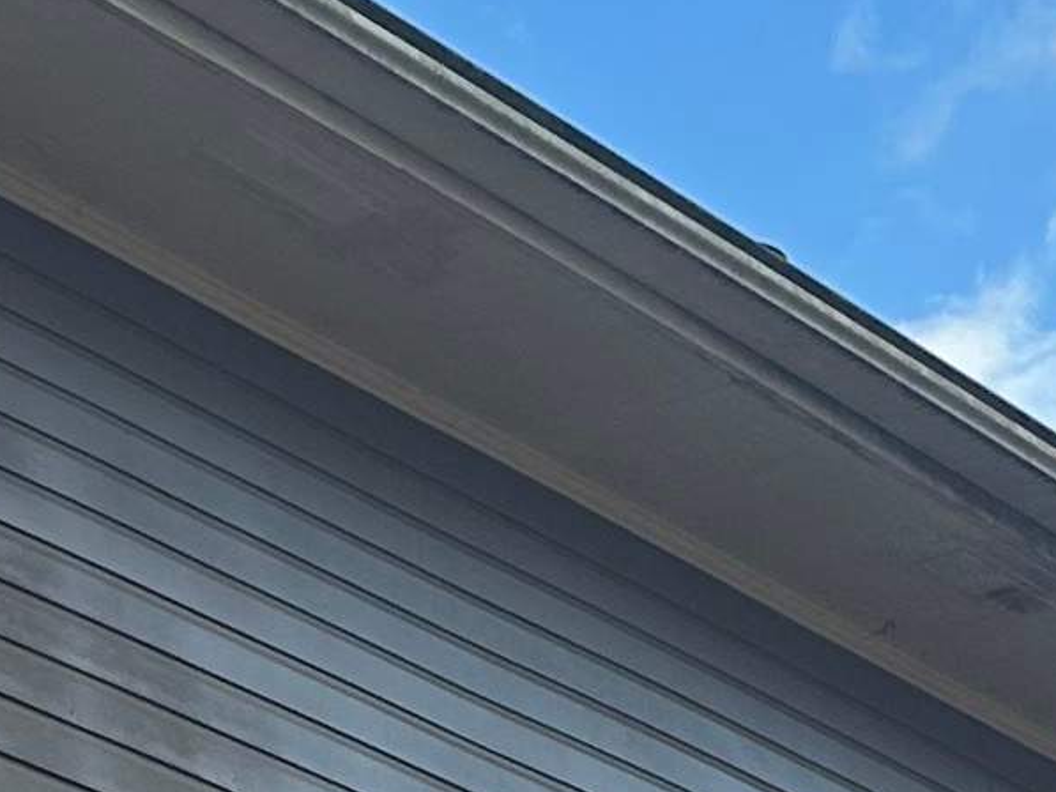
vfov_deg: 9.2
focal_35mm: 162
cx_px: -1098
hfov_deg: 11.0
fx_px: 4943
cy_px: 514
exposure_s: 1/1040
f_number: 1.78
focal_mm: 6.86
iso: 80
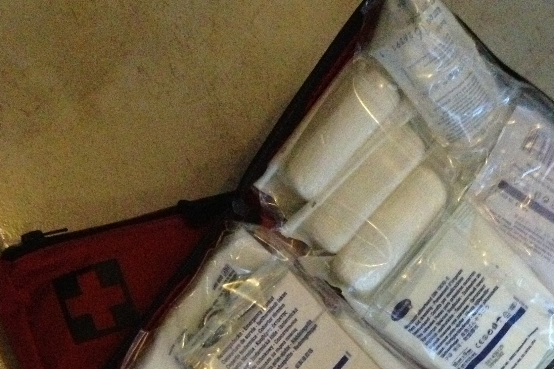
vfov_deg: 17.5
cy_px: 505
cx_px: 367
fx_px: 1108
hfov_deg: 27.9
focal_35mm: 72
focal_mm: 4.28
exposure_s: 1/15
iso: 800
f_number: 2.4
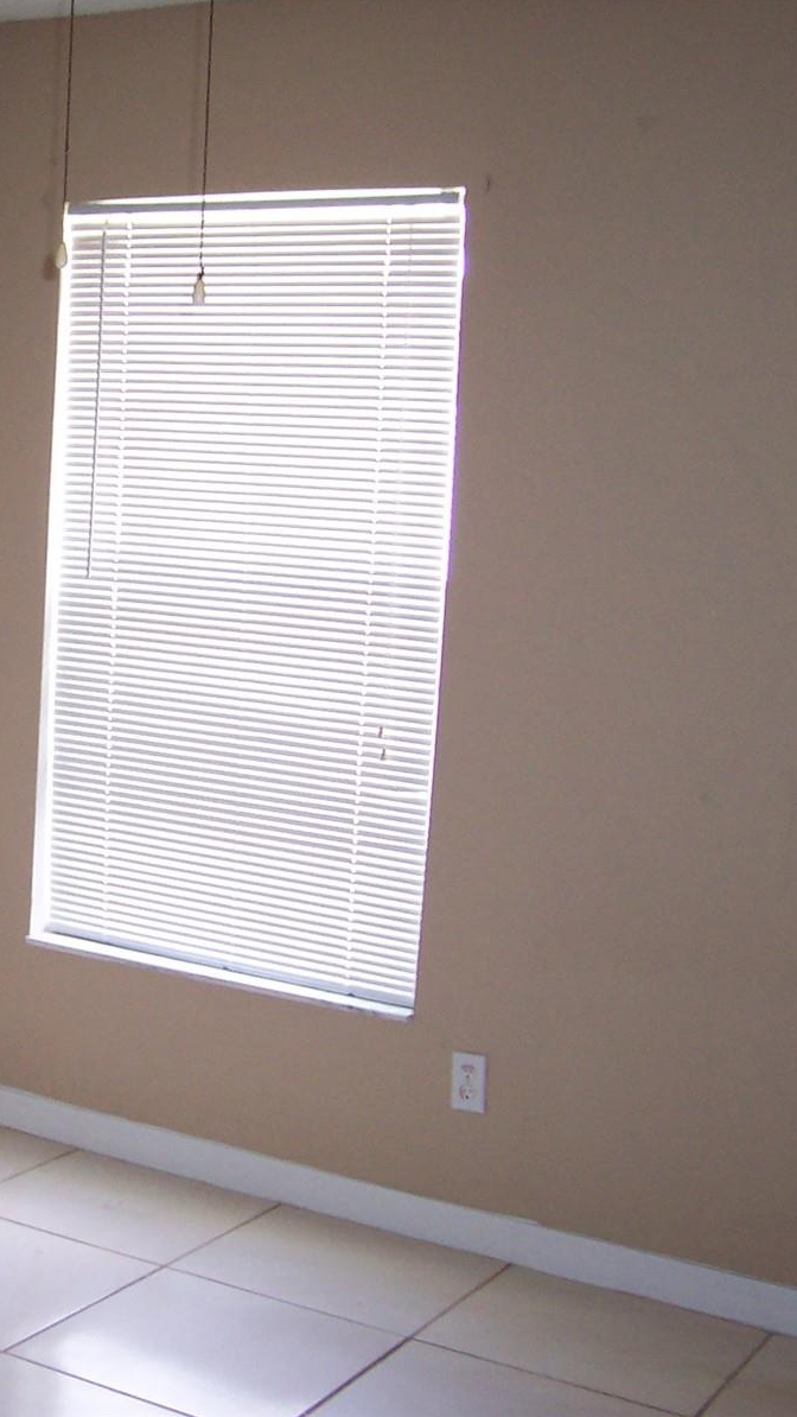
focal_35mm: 54
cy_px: 706
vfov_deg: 38.5
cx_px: 34
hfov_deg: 21.6
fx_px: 2028
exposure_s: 1/20
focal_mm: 5.6
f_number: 2.8
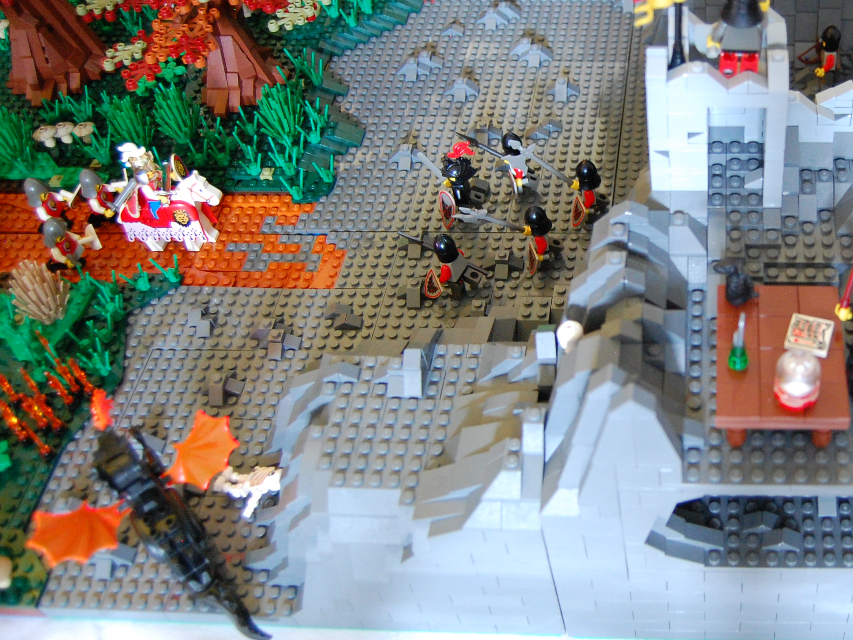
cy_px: 275
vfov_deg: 34.3
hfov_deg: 42.9
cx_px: 676
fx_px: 1035
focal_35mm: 42
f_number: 3.5
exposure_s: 1/3
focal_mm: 18
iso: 1600
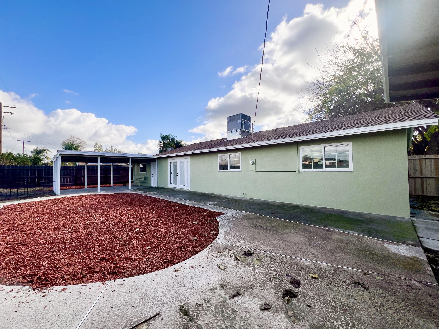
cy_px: 164
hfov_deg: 106.2
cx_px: 220
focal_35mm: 13
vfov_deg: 89.9
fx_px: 165
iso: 32
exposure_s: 1/1220
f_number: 1.8
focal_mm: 1.57
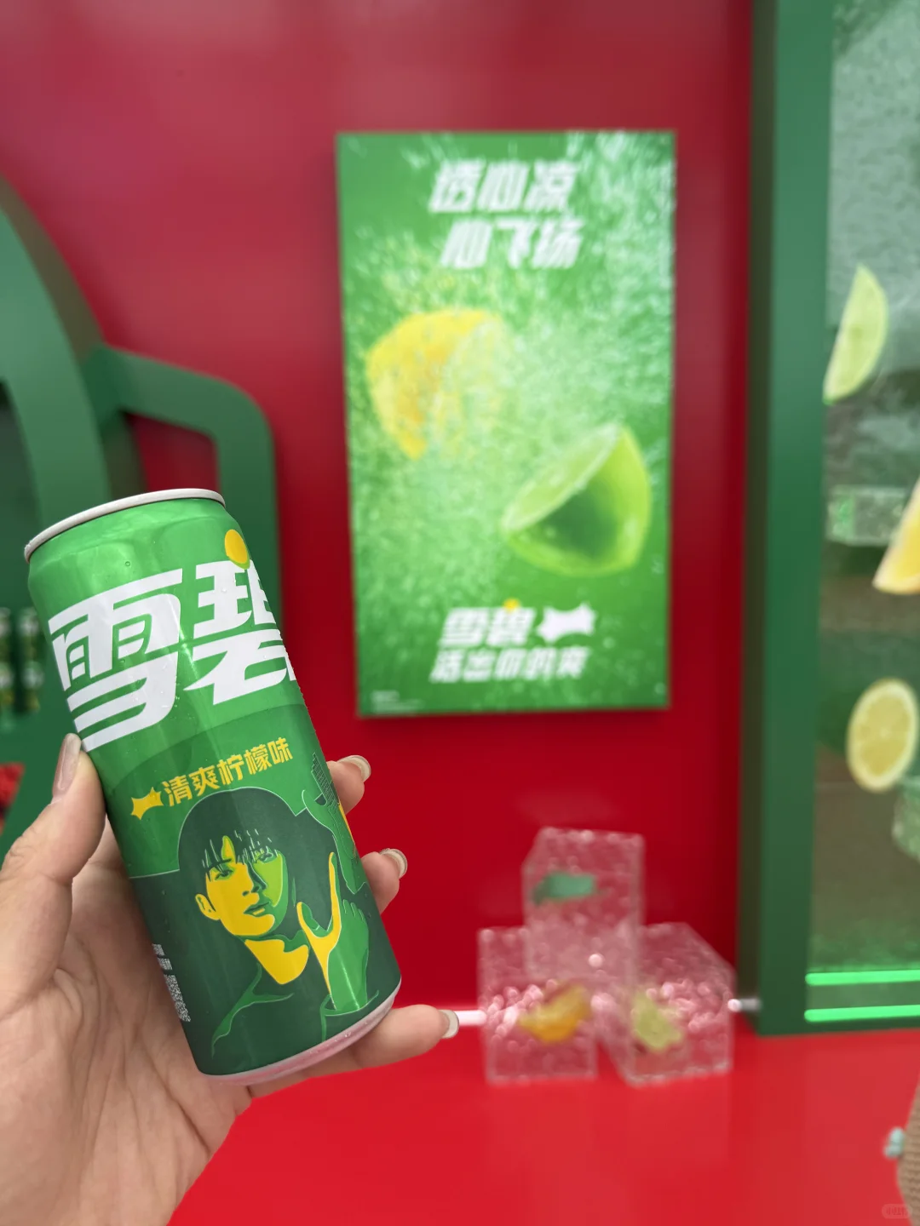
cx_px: 460
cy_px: 613
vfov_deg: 71.6
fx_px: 850
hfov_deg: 56.8
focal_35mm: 24
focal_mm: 6.76
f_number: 1.78
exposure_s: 1/399
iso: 80
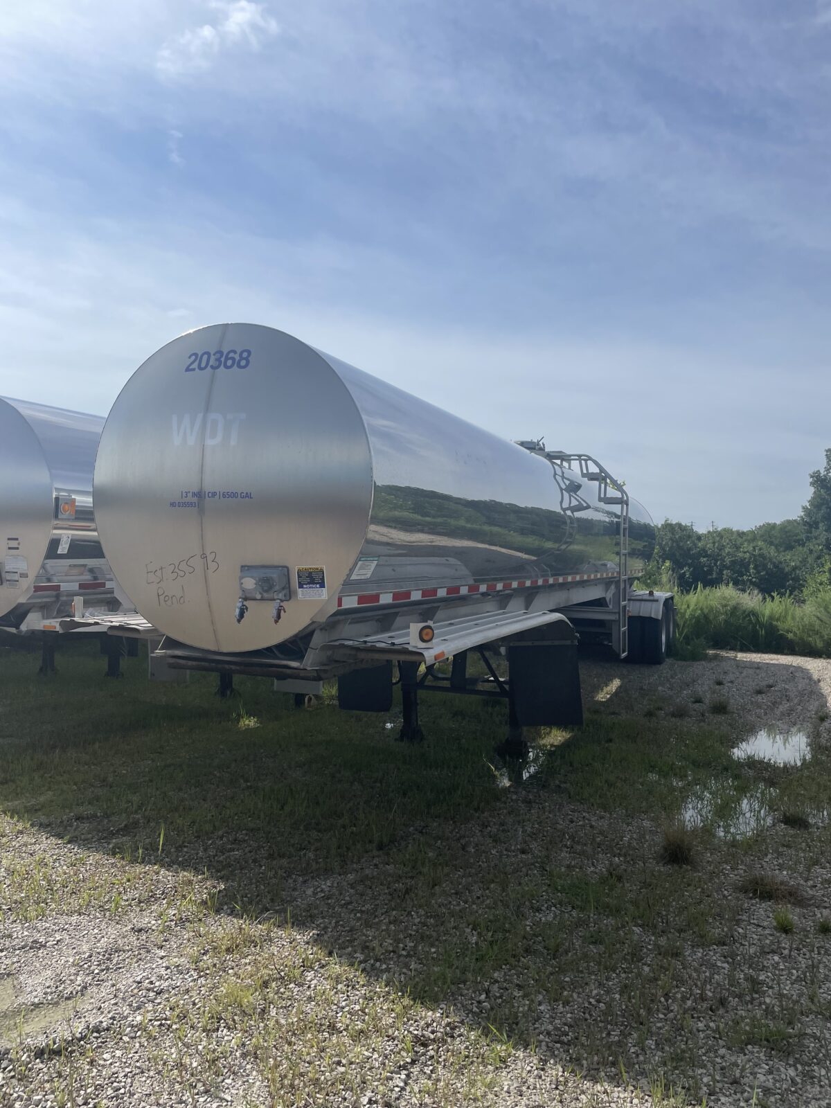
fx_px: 832
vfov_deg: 67.3
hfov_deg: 53.1
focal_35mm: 26
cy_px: 554
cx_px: 416
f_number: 1.6
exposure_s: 1/6135
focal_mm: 4.2
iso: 32
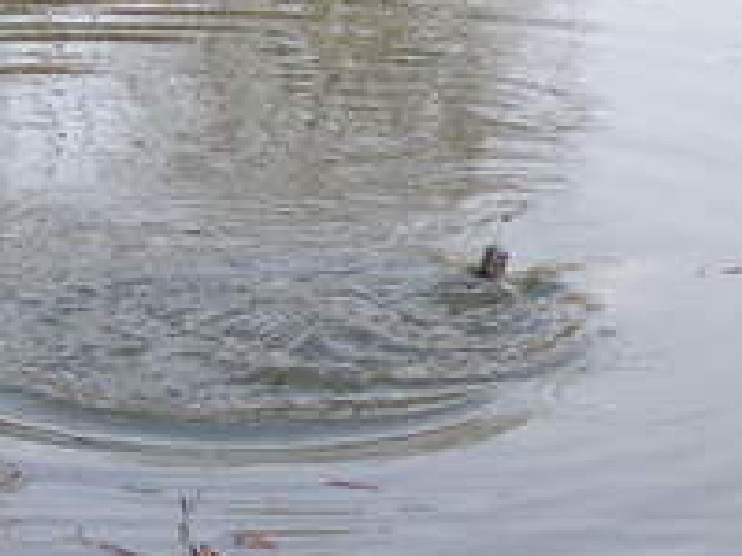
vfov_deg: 8.4
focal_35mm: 176
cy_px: 178
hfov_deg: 11.2
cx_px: 289
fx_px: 3773
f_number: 3.1
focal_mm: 7.3
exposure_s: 1/180
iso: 50
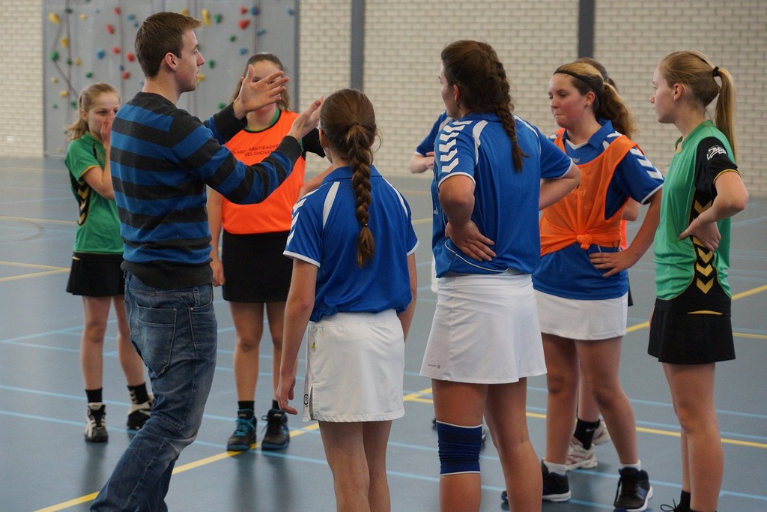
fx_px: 1598
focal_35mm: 75
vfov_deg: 18.2
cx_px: 384
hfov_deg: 27.0
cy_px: 256
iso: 800
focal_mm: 50
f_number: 2.8
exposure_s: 1/250
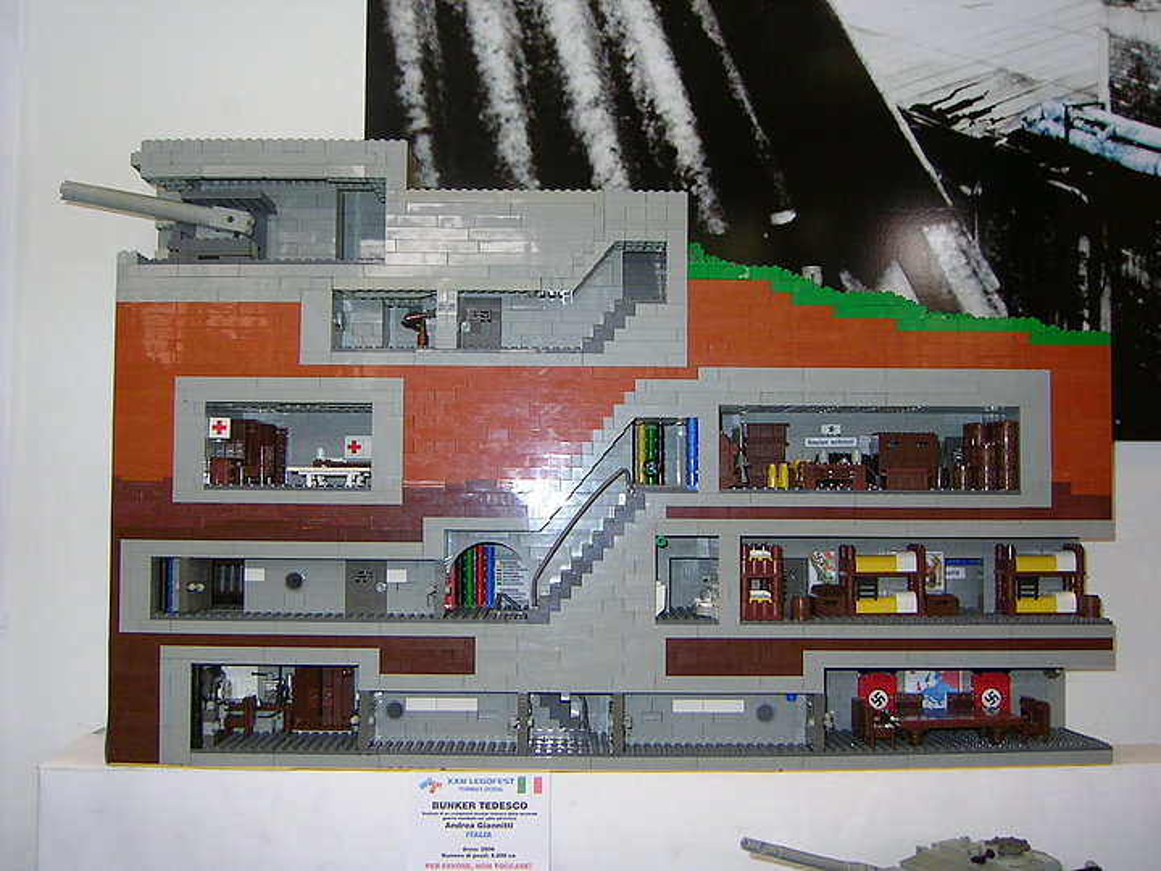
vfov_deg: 39.7
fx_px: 1207
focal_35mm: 36
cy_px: 436
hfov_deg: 51.4
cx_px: 580
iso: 100
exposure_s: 1/30
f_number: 2.8
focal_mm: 5.6
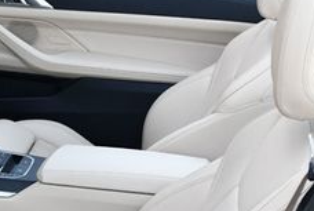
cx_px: 36
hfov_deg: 19.8
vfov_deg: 13.4
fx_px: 883
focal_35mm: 101
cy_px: 211
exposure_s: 1/250
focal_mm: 18
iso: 400
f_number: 4
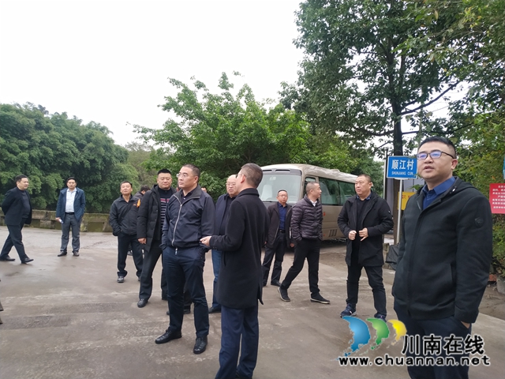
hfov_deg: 71.6
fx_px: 350
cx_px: 252
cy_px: 190
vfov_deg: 56.8
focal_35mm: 24
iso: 250
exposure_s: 1/100
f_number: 1.9
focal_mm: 3.94
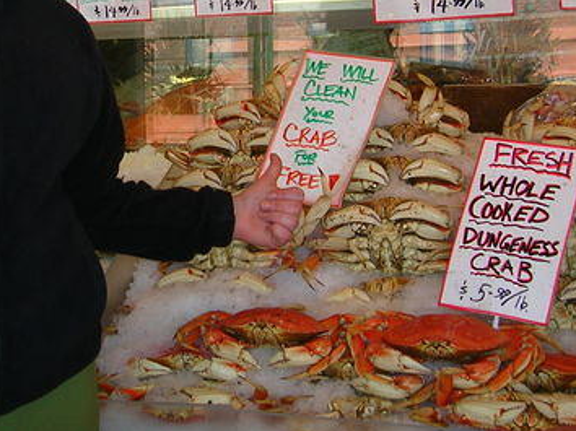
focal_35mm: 76
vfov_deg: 19.1
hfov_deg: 25.4
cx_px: 146
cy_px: 74
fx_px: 1264
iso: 50
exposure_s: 1/60.1
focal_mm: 7
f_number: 3.1
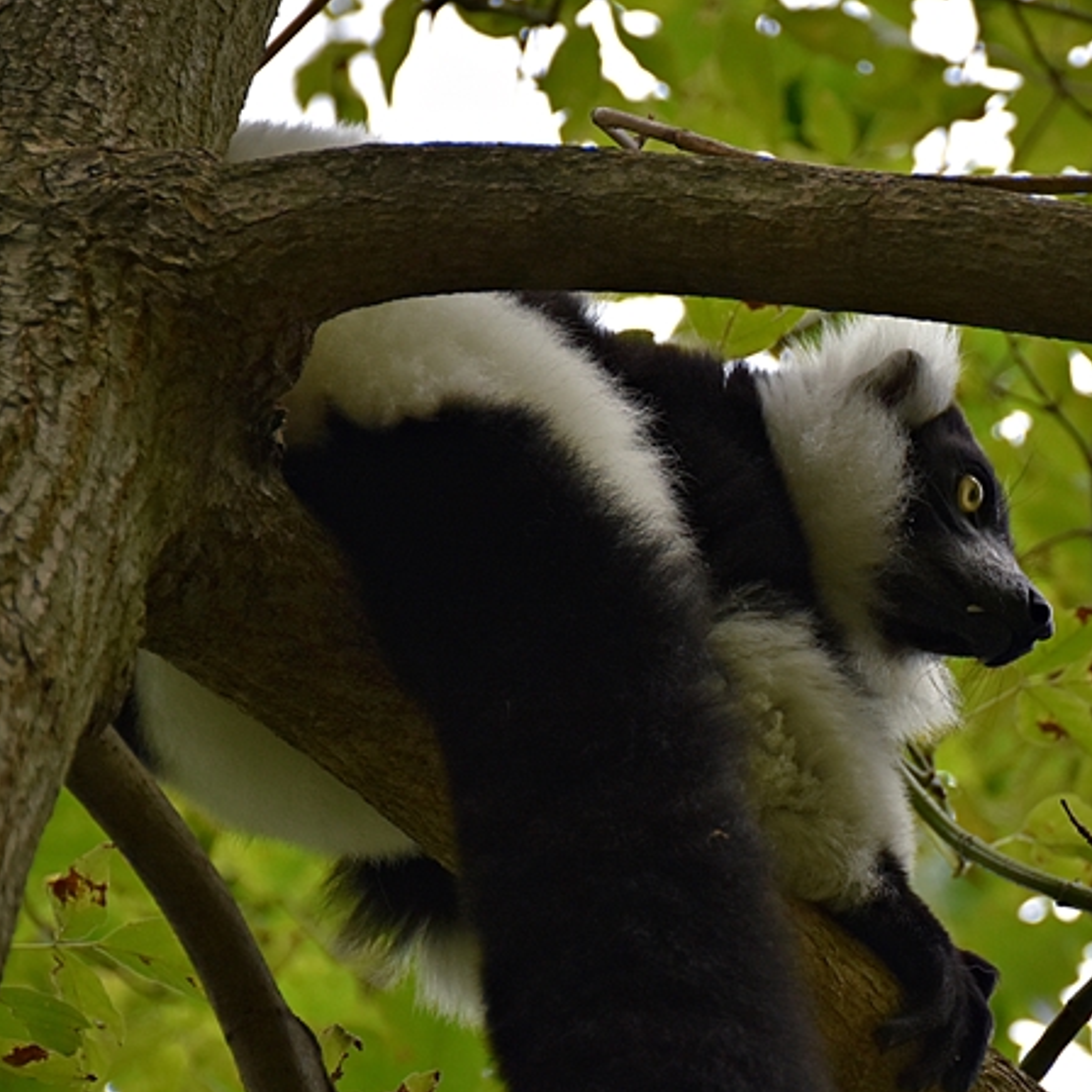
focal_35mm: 233
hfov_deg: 7.5
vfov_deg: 7.5
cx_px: 985
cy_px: 667
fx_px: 8316
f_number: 5.3
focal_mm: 80
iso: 720
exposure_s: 1/250
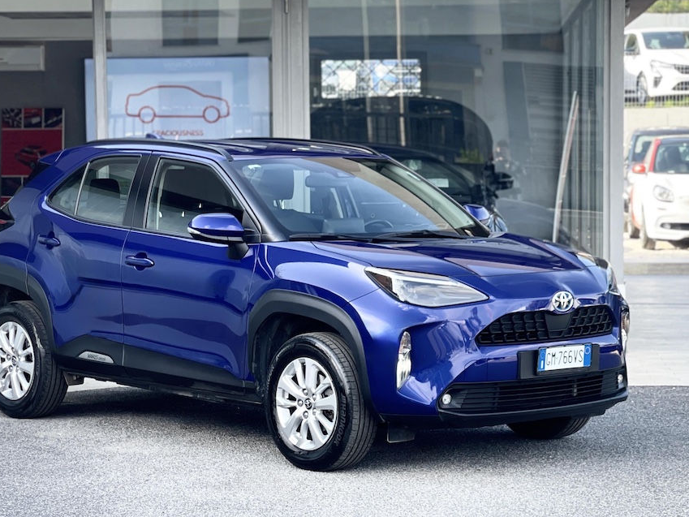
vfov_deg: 15.7
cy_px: 319
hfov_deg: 20.9
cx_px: 319
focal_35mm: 94
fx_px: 1871
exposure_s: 1/121
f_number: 2.2
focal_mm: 7.5
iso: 20
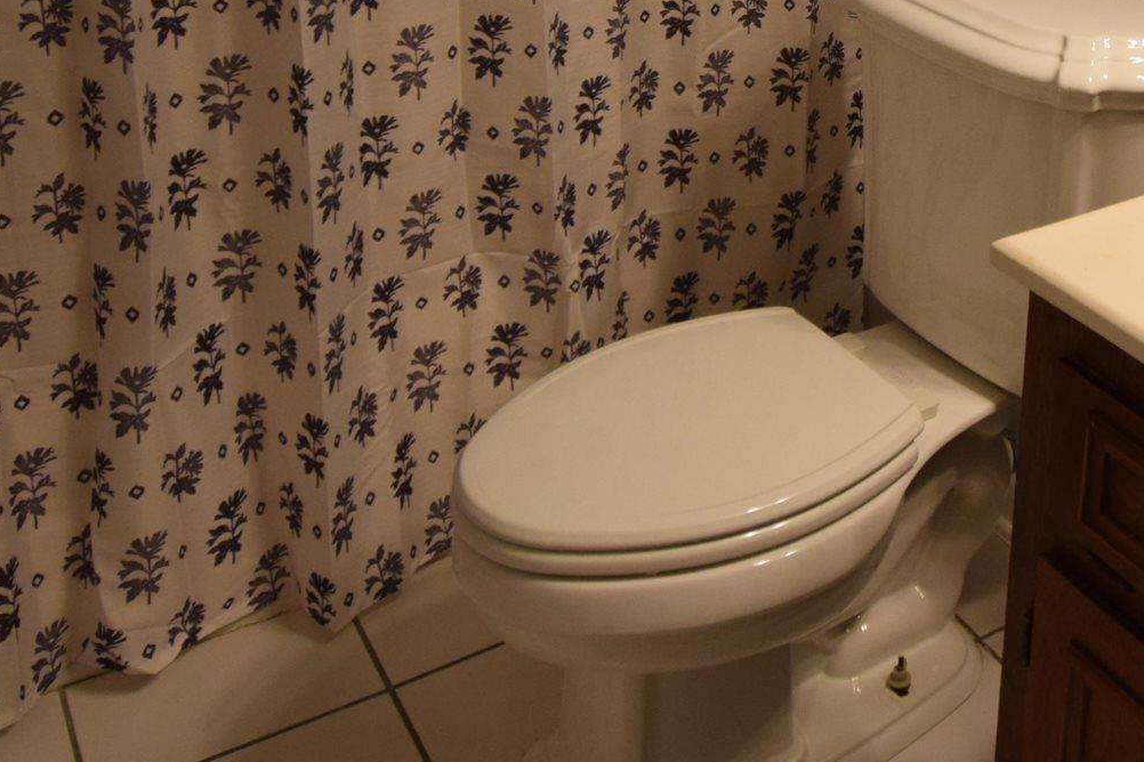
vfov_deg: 26.5
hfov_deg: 40.7
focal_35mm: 46
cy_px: -115
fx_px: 1462
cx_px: 935
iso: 500
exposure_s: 1/60
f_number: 4.5
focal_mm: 10
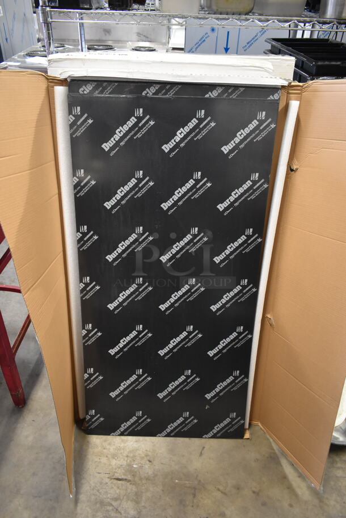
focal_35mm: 27
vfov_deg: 67.3
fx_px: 389
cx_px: 173
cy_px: 259
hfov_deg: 48.0
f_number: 3.5
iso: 1800
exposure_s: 1/30
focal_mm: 18
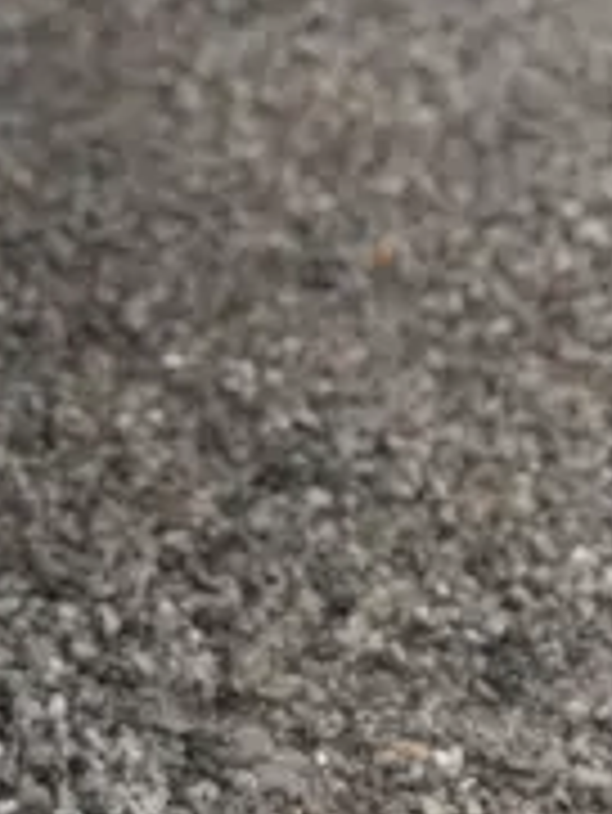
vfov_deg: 16.0
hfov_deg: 12.3
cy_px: -407
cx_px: -400
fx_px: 2661
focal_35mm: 113
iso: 80
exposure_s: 1/2041
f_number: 1.78
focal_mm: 6.76
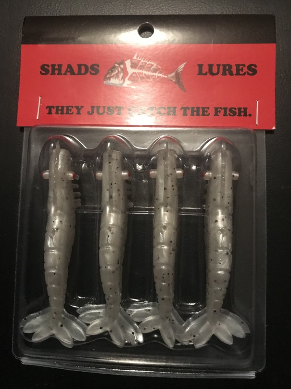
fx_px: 314
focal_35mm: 28
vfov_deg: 63.5
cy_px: 194
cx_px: 146
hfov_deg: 49.7
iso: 100
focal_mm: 3.99
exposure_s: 1/6
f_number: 1.8
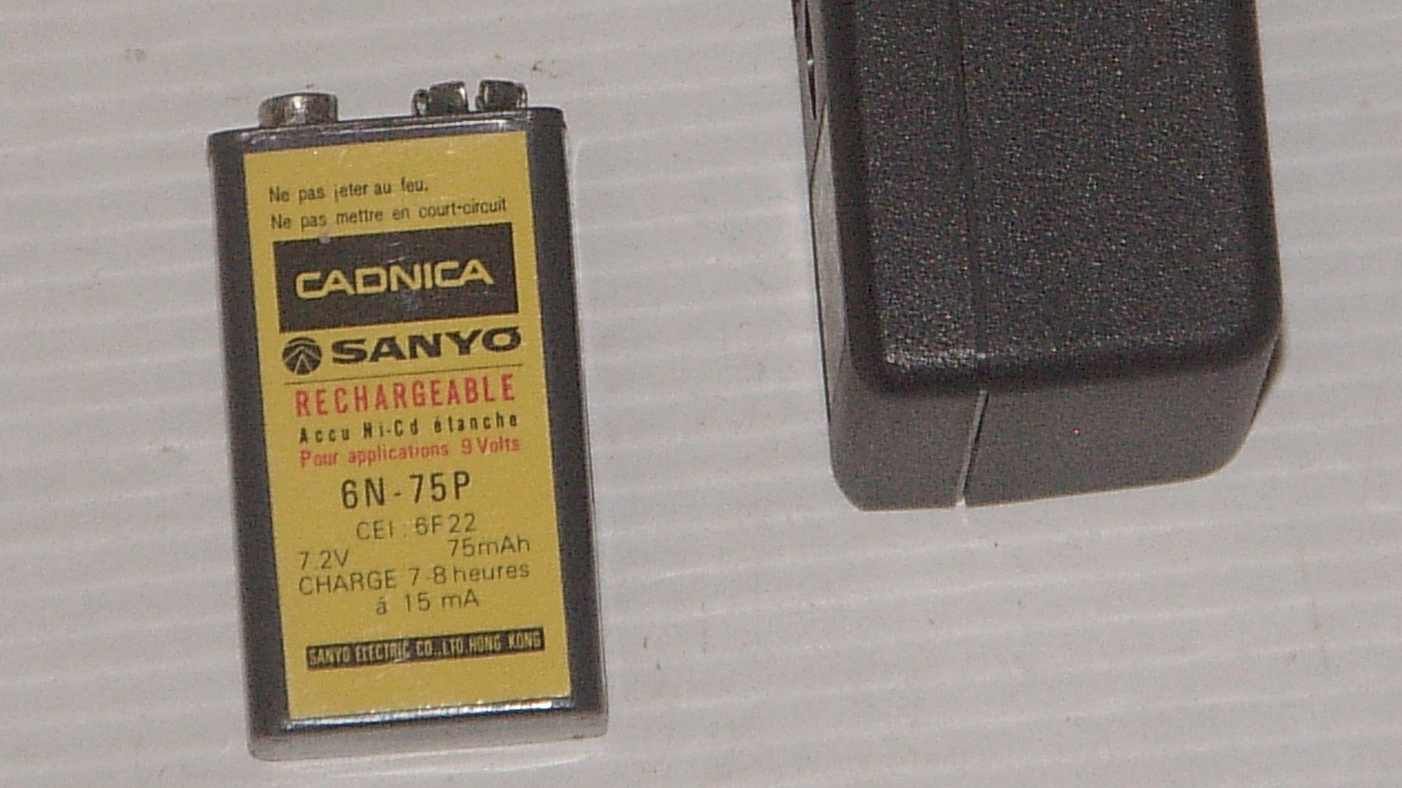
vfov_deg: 2.7
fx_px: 16543
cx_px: 639
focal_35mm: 445
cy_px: 185
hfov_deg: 4.9
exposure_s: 1/110
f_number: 3.9
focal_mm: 35
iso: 200
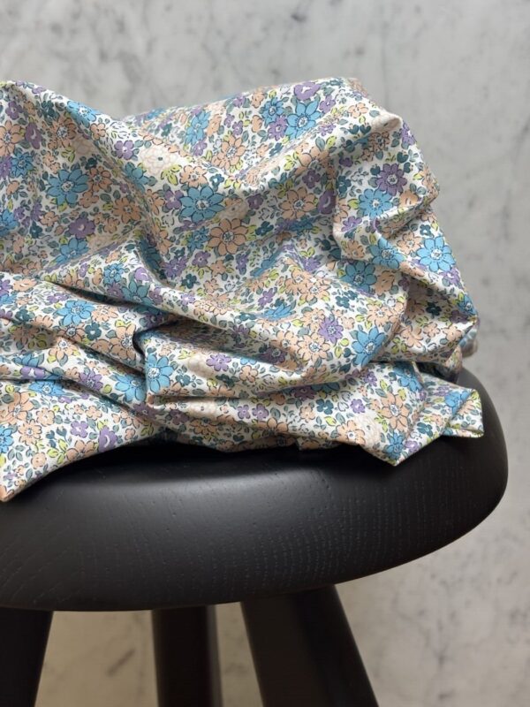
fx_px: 1062
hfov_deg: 28.0
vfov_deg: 36.8
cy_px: 354
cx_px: 265
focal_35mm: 52
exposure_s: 1/111
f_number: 1.6
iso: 50
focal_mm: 5.96
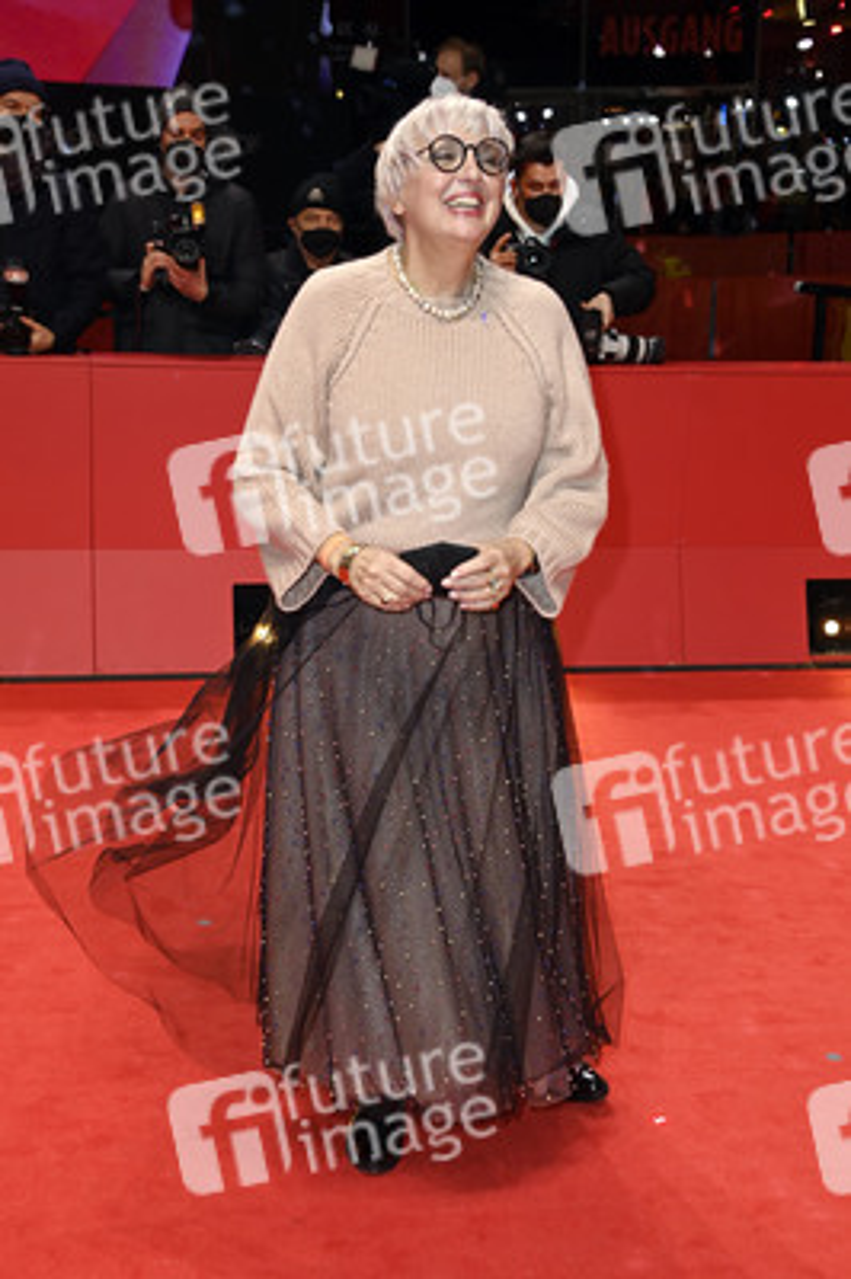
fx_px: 1705
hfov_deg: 28.0
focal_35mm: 48
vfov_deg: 41.1
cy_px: 640
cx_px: 426
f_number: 5.6
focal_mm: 48
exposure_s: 1/160
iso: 1250
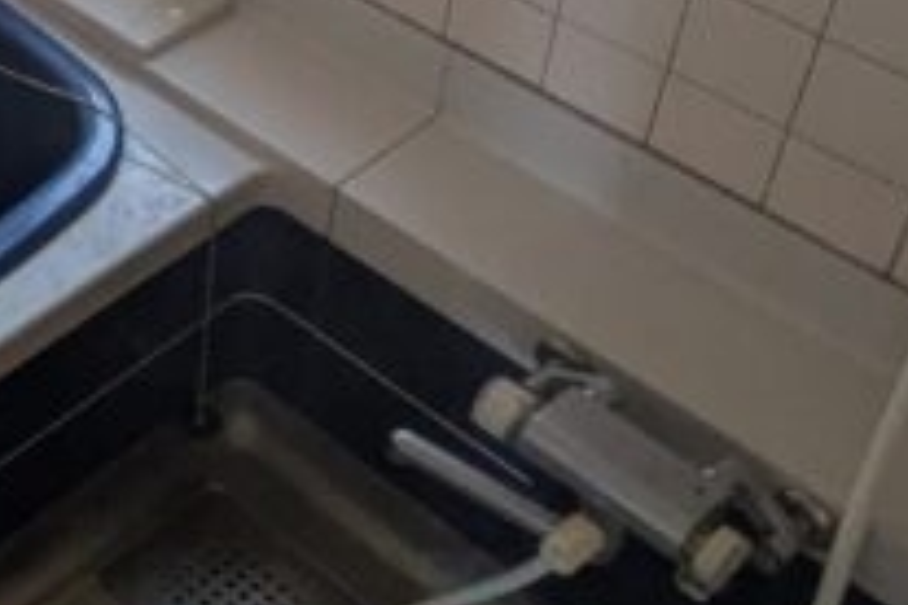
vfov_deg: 18.1
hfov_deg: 23.6
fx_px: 1816
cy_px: -99
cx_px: -373
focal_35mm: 72
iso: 60
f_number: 2.2
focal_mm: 1.83
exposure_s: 1/120
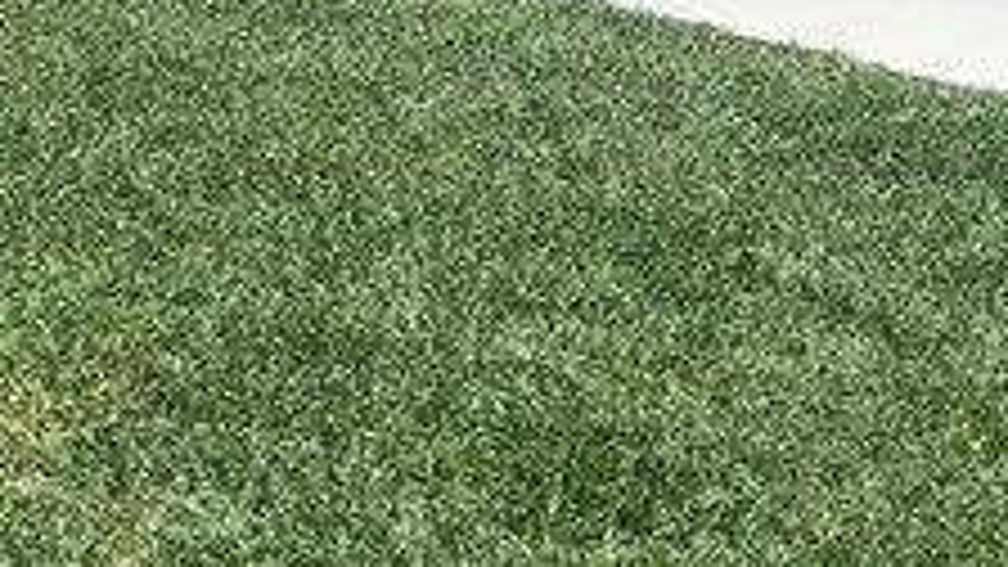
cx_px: 1242
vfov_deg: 13.0
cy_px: -338
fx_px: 2325
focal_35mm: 87
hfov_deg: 22.4
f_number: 1.8
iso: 20
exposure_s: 1/3546
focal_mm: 3.99
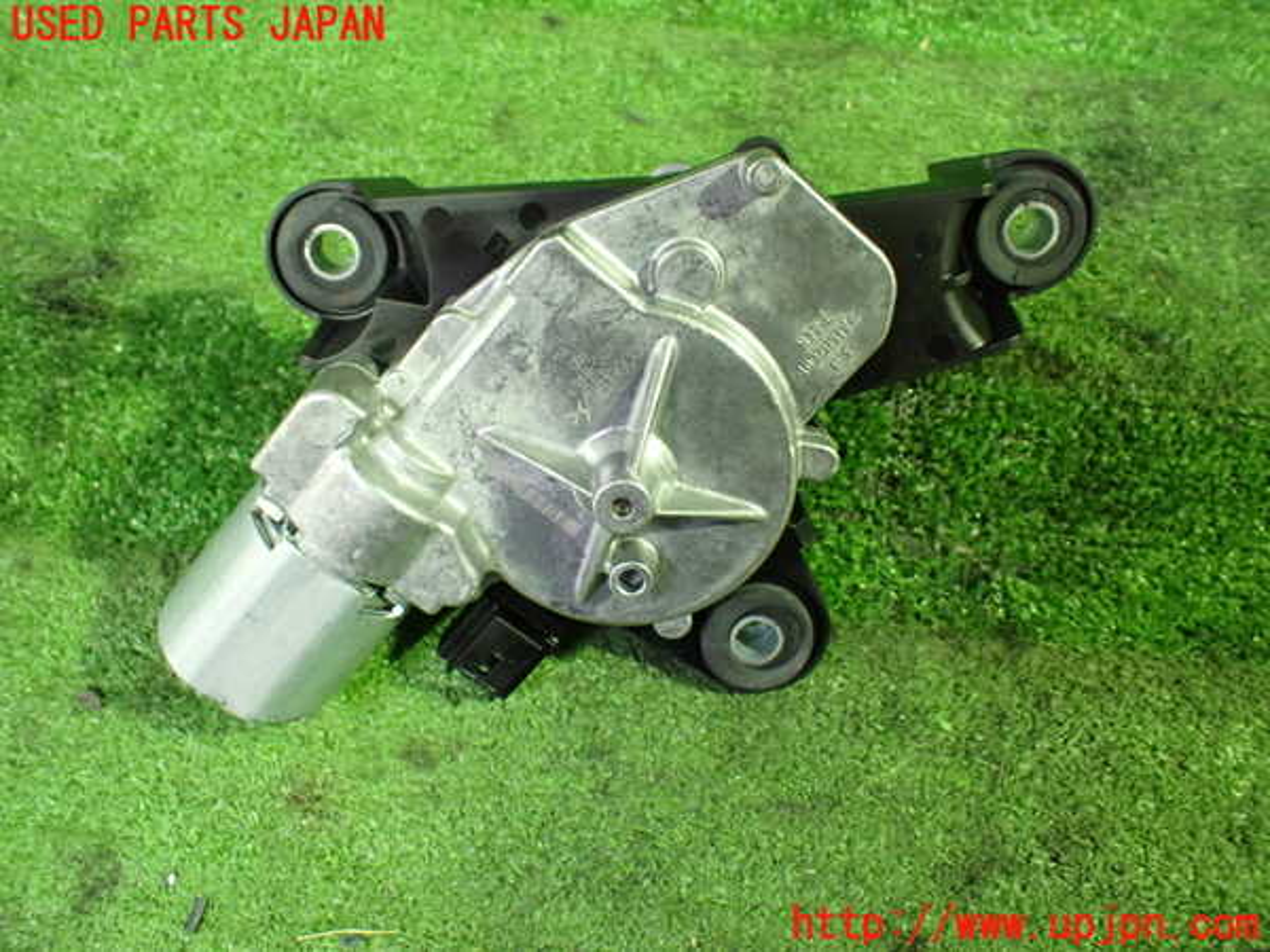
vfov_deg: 46.8
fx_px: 1101
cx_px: 635
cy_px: 476
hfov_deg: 60.0
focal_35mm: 30
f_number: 2.3
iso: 800
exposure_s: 1/30
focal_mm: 5.4
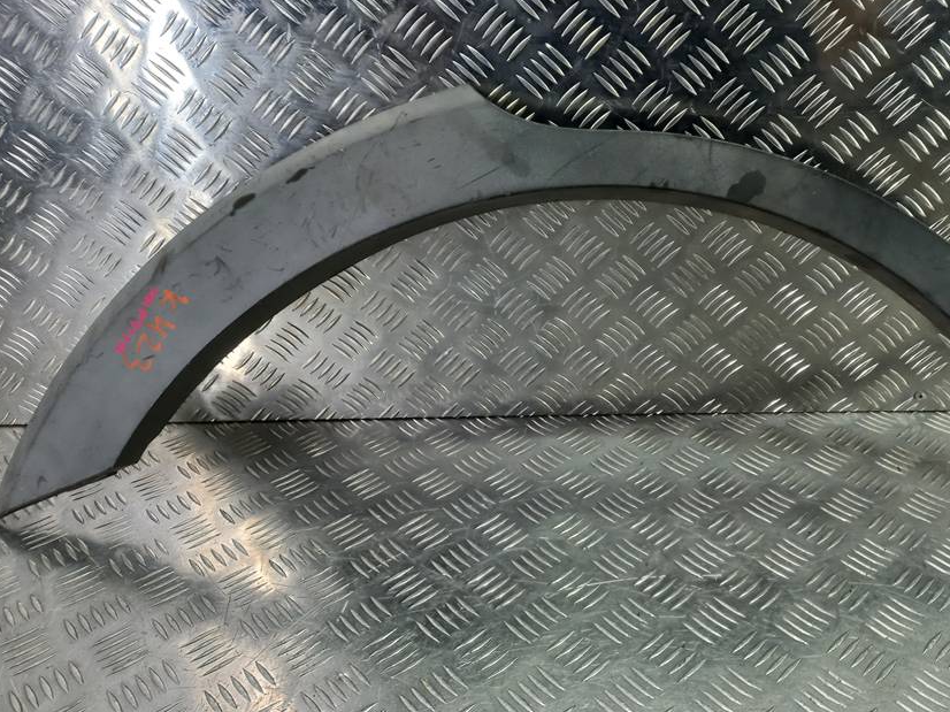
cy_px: 308
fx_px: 851
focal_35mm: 31
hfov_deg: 58.0
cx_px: 564
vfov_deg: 45.3
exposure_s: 1/50
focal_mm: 4.6
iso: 50
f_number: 1.8
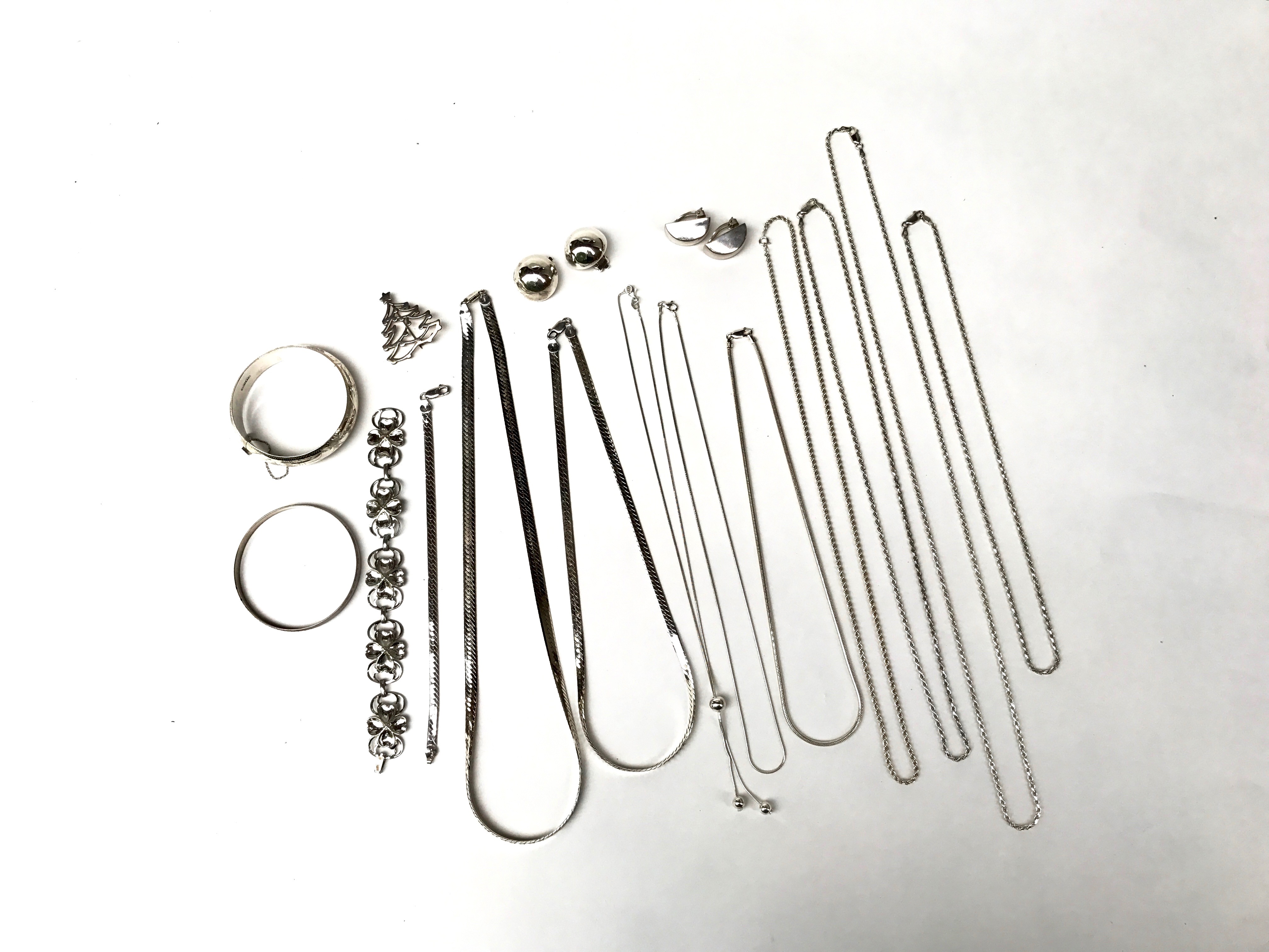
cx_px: 634
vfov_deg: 49.7
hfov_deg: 63.4
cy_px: 476
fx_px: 1026
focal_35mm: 28
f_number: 1.8
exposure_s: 1/120
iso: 25
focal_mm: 3.99
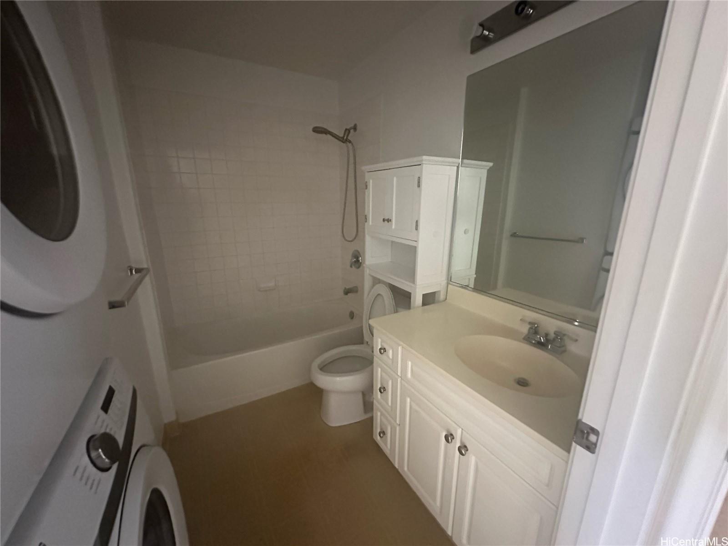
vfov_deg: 85.7
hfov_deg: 102.1
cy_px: 273
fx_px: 294
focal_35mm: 14
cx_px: 364
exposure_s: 1/55
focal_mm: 2.22
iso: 1250
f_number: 2.2
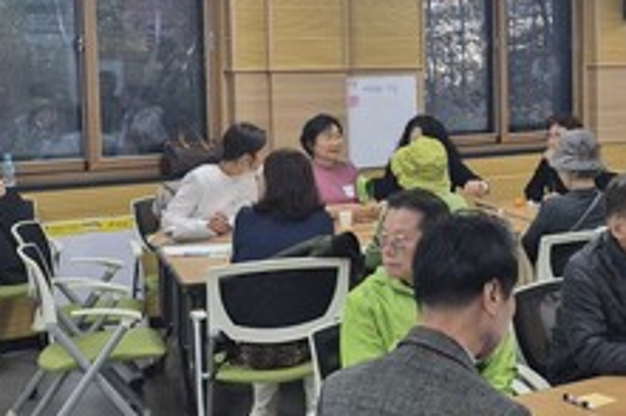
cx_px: 674
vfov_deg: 20.8
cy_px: 144
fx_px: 1129
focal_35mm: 65
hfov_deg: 28.4
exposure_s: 1/120
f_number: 1.8
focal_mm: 5.4
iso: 100
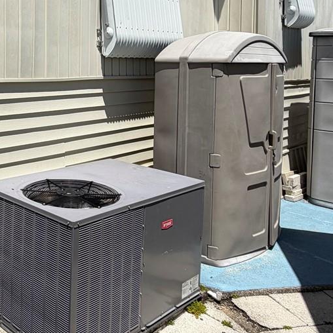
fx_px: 424
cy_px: 78
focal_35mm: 39
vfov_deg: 41.4
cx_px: 20
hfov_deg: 39.1
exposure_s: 1/1534
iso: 20
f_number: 2.2
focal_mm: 2.22
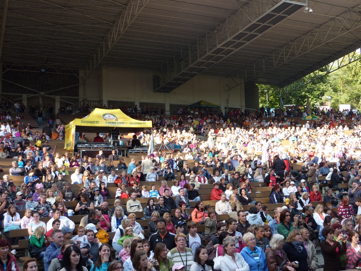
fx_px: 438
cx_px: 180
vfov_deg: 34.3
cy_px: 136
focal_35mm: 42
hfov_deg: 44.8
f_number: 3.7
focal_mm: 6.9
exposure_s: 1/100
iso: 80
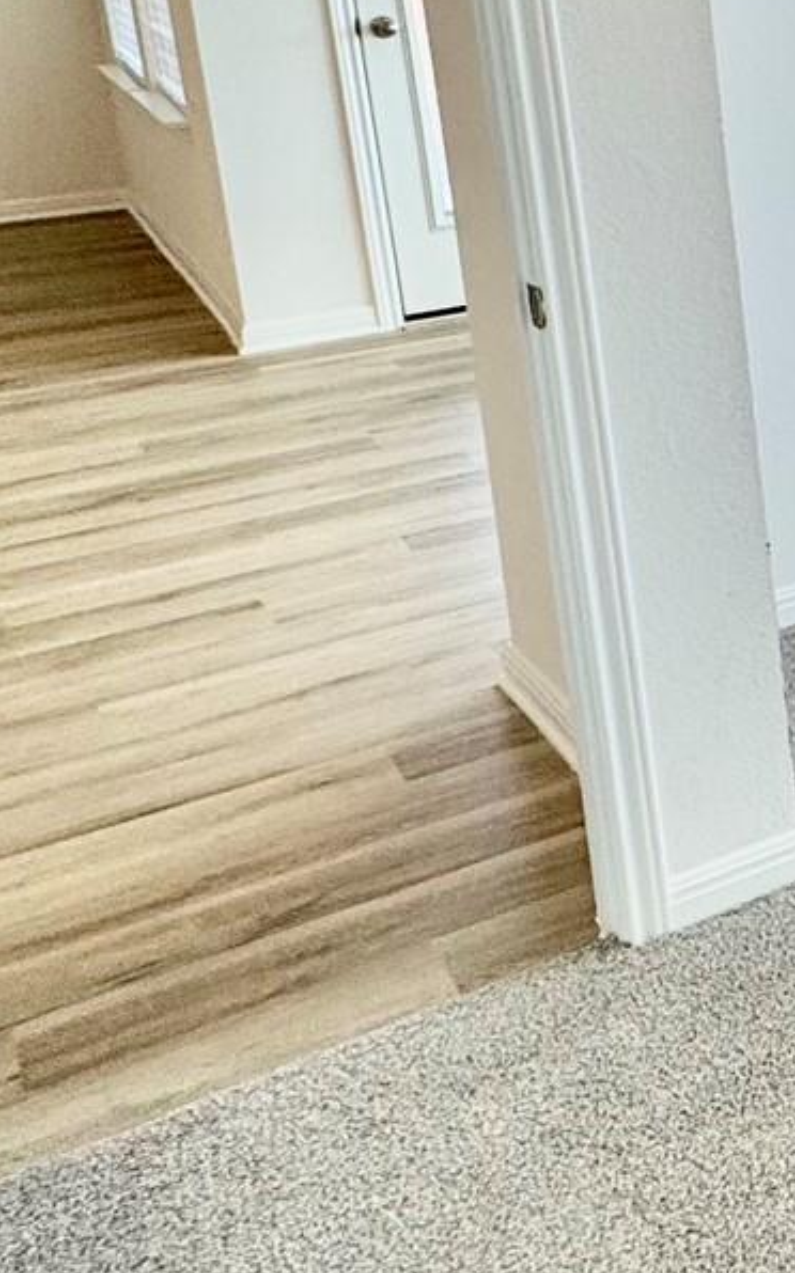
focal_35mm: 51
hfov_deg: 16.3
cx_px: 1757
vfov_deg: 37.5
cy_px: 179
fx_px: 1770
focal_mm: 2.22
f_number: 2.2
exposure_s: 1/154
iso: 40
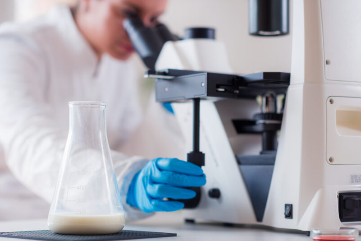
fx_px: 862
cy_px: 119
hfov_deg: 23.6
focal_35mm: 86
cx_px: 182
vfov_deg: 15.9
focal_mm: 85
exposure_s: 1/160
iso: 200
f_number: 2.8
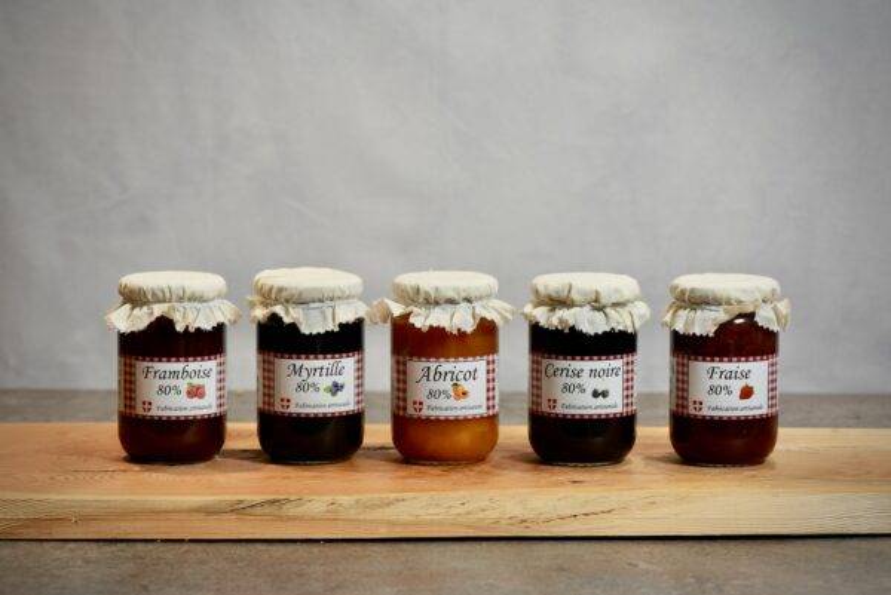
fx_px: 2898
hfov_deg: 17.5
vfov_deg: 11.7
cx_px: 446
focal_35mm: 117
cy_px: 298
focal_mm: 117
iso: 2000
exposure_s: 1/60
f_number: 8
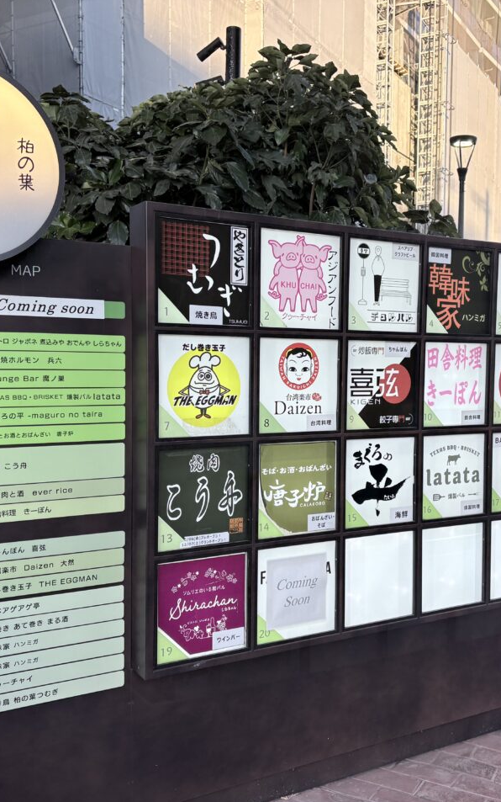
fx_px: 808
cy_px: 401
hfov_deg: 34.4
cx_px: 287
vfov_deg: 52.7
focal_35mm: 37
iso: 40
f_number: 1.6
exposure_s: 1/196
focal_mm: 5.96
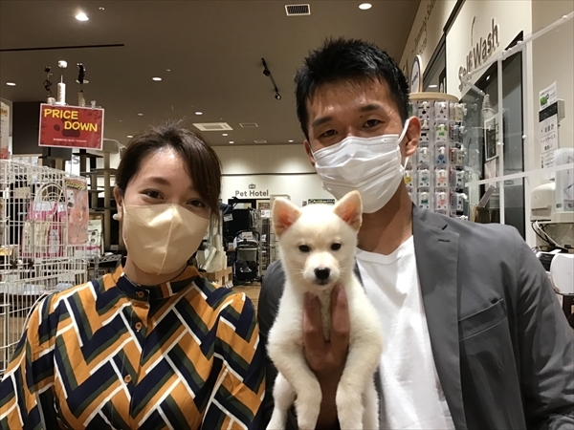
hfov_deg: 58.4
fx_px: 514
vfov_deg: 45.4
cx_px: 287
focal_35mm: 31
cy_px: 215
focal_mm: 3.3
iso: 100
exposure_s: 1/30
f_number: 2.4
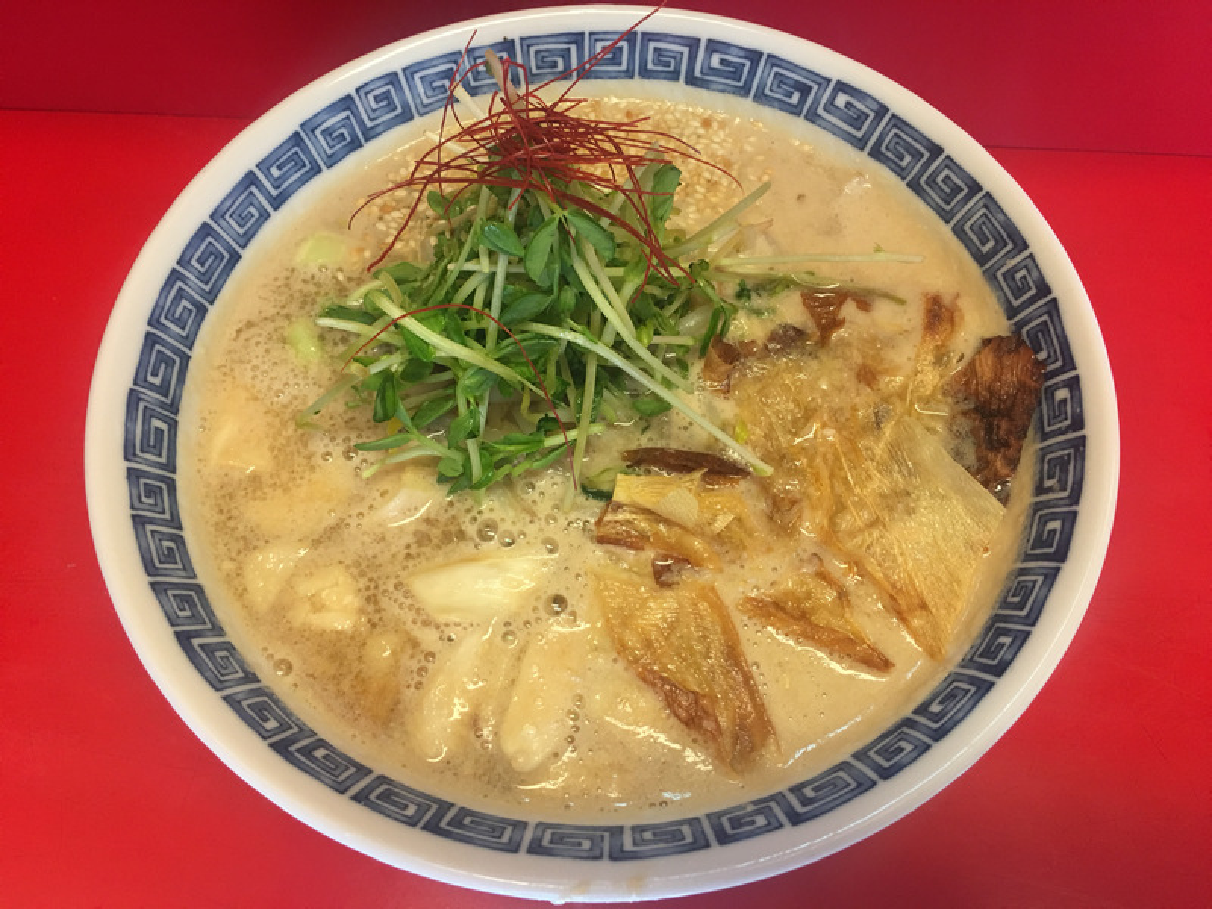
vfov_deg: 48.2
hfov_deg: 61.7
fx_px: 1015
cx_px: 606
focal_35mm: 29
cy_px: 454
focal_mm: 4.15
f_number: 2.2
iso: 50
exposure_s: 1/15
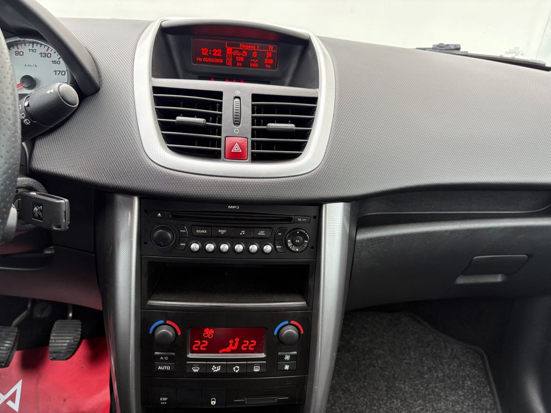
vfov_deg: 53.1
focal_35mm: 26
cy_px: 206
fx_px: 414
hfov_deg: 67.3
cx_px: 276
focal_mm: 5.96
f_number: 1.6
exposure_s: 1/121
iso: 80
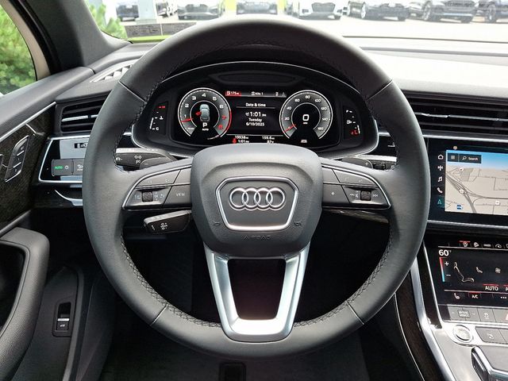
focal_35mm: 25
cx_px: 254
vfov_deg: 54.9
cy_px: 190
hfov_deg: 69.4
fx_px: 367
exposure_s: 1/120
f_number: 1.8
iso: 31
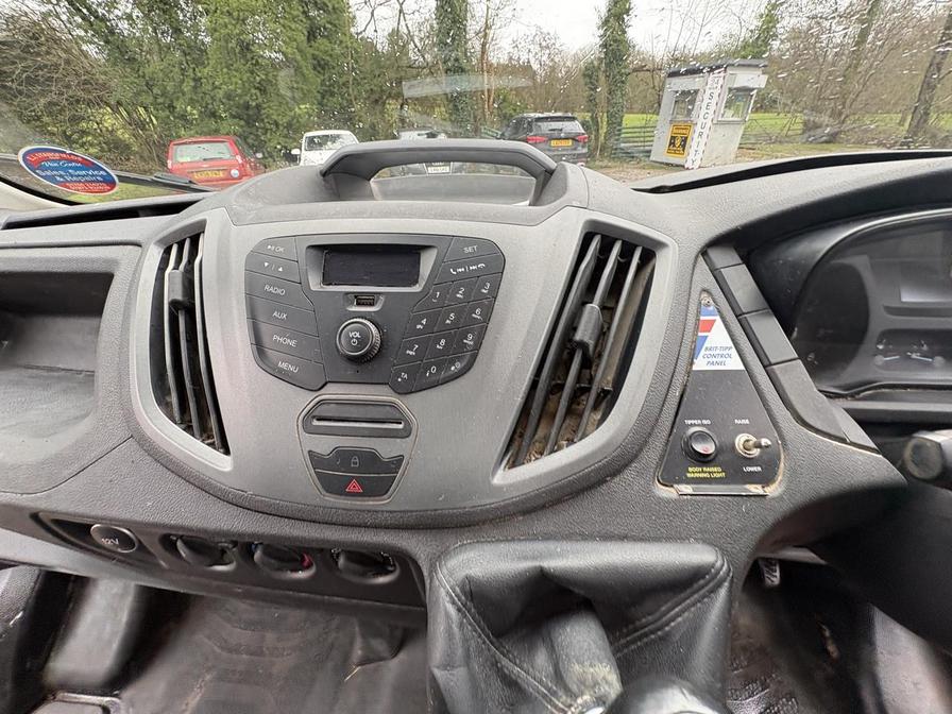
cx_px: 476
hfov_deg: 102.1
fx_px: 385
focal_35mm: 14
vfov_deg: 85.7
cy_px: 357
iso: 160
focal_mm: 2.22
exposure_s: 1/99
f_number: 2.2
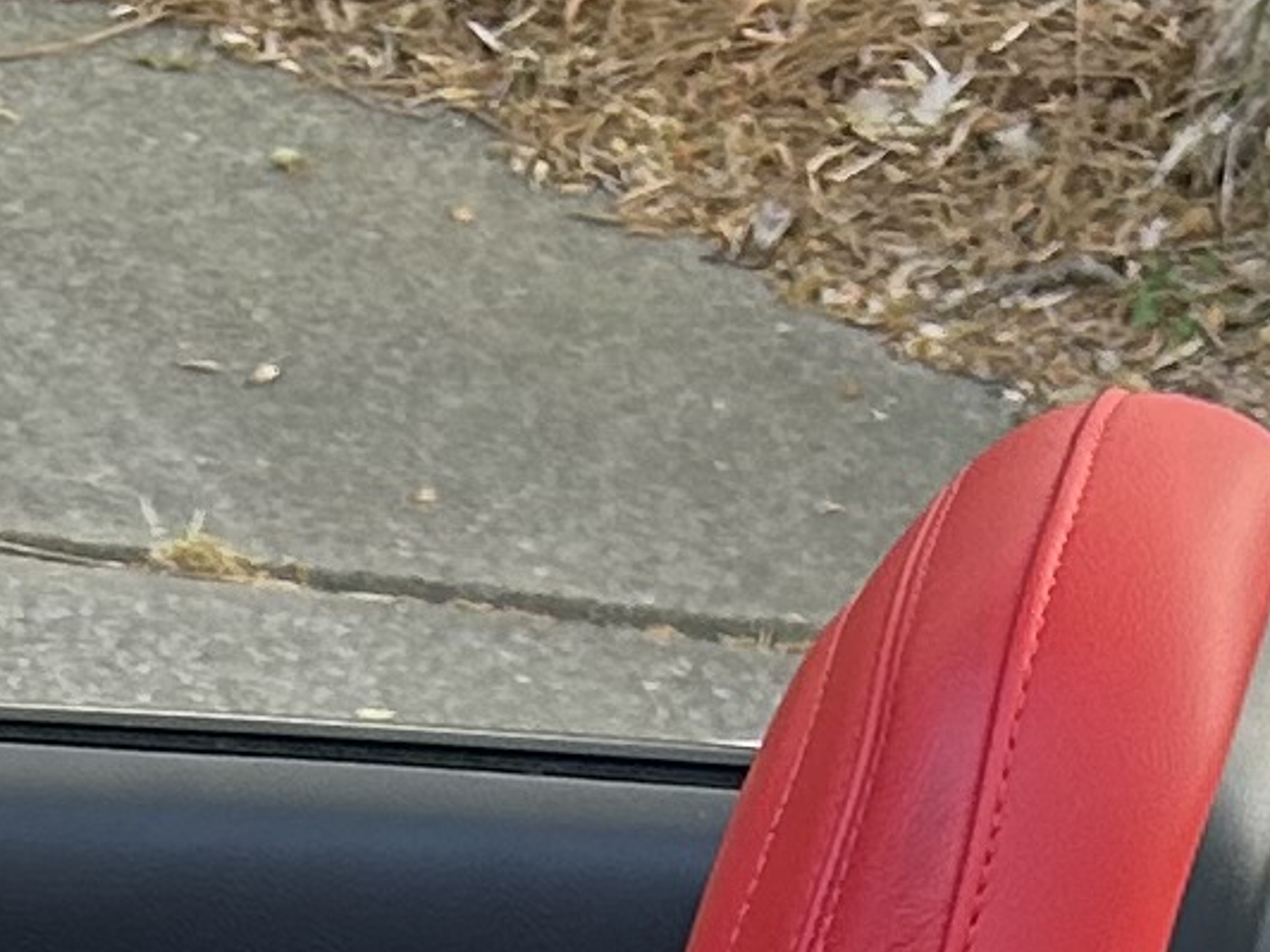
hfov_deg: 9.8
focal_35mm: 197
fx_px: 7228
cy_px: 3381
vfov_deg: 6.5
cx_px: -549
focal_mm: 5.7
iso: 64
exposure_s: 1/121
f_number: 1.5
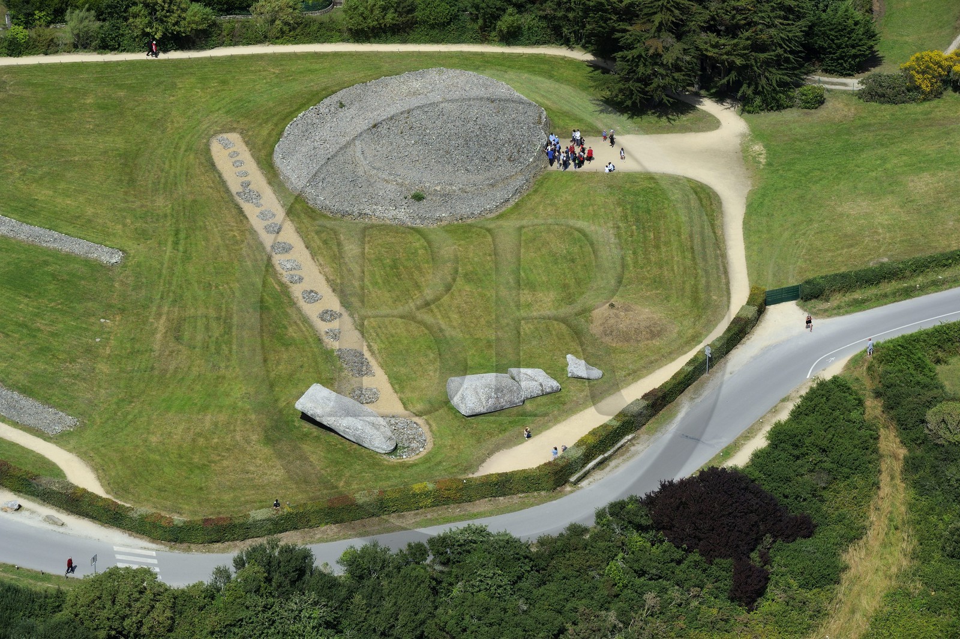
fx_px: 3597
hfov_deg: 15.2
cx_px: 480
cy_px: 320
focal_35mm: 135
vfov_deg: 10.1
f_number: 10
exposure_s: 1/1000
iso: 400
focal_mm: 135
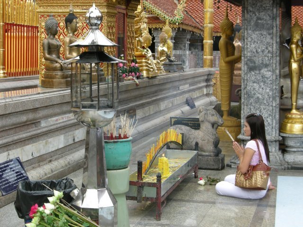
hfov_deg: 26.0
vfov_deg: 19.6
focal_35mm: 75
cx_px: 152
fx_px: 656
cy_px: 114
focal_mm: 15.7
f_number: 5.4
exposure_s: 1/150
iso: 64
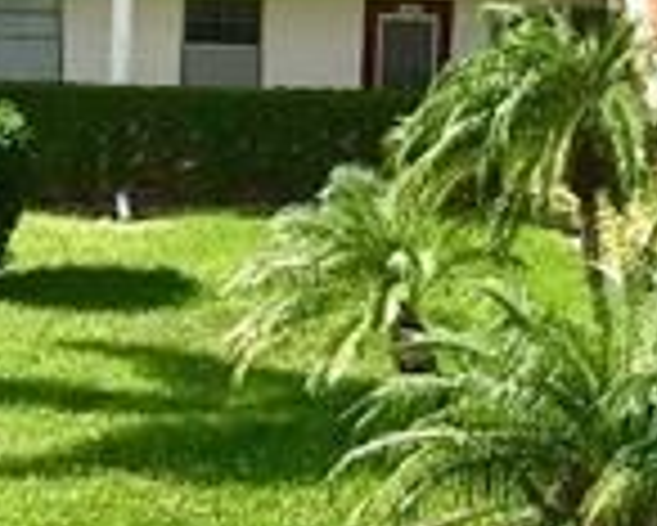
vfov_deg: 9.3
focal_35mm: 166
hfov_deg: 11.2
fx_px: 3230
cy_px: 211
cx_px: 976
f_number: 2.4
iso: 25
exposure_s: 1/1431
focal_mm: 3.3
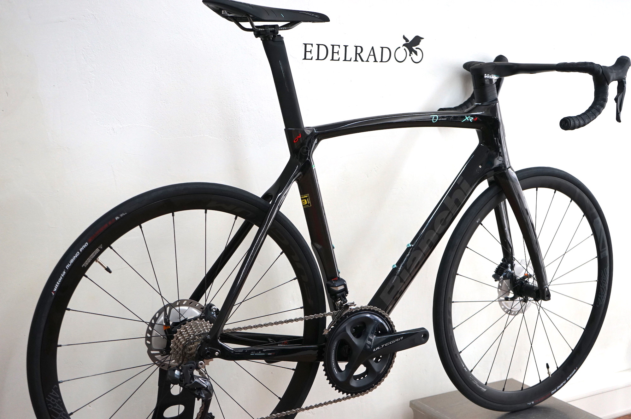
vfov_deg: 28.0
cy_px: 210
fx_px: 841
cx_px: 316
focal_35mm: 48
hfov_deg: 41.1
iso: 1000
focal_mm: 48
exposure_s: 1/160
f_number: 4.5
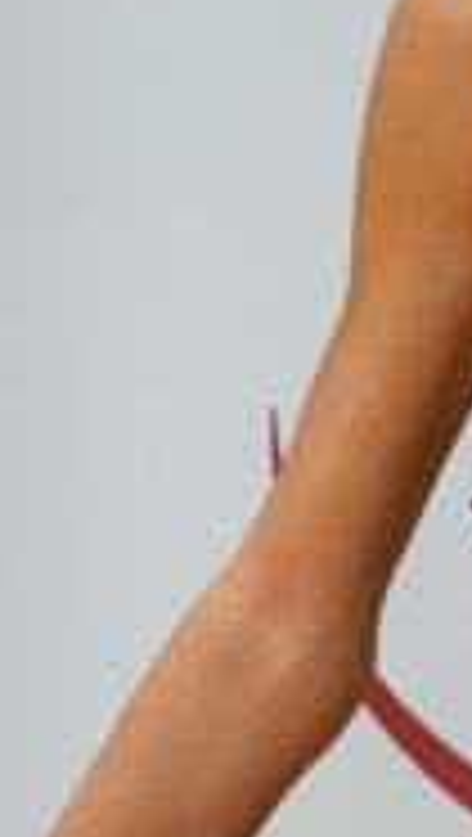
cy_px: 500
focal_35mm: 279
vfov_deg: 7.7
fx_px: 6184
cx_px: 782
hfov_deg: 4.3
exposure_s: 1/125
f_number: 4.5
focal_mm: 55
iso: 3200
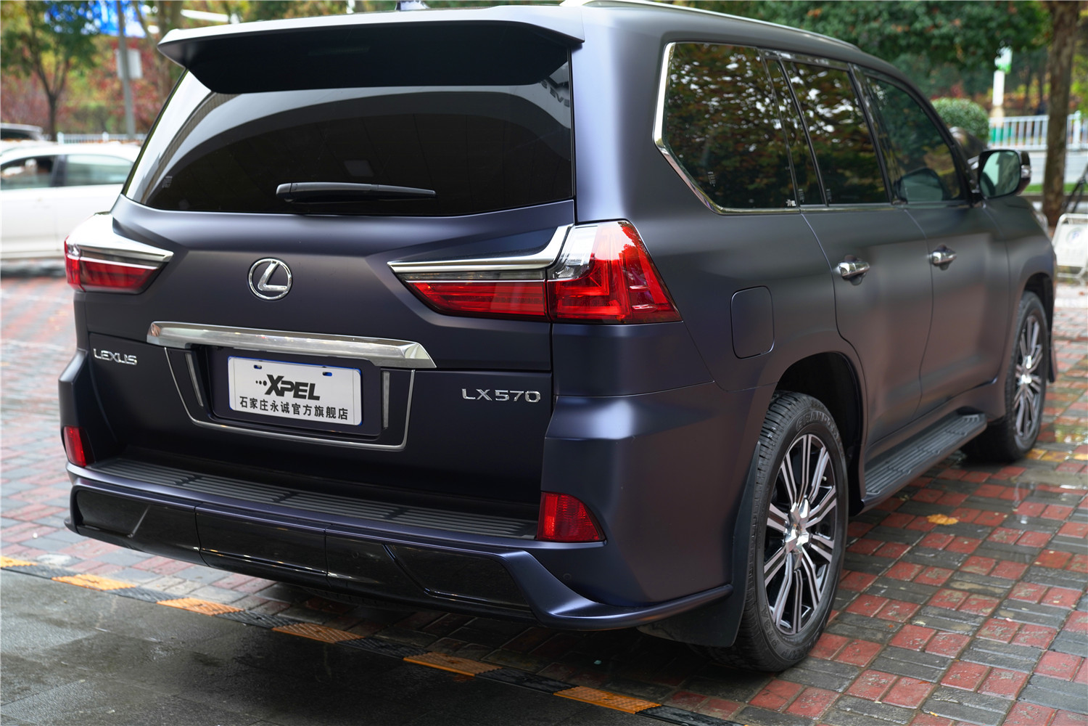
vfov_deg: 30.5
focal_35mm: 44
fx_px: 1330
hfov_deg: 44.5
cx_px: 544
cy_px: 363
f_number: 3.5
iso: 320
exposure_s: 1/50
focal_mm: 44
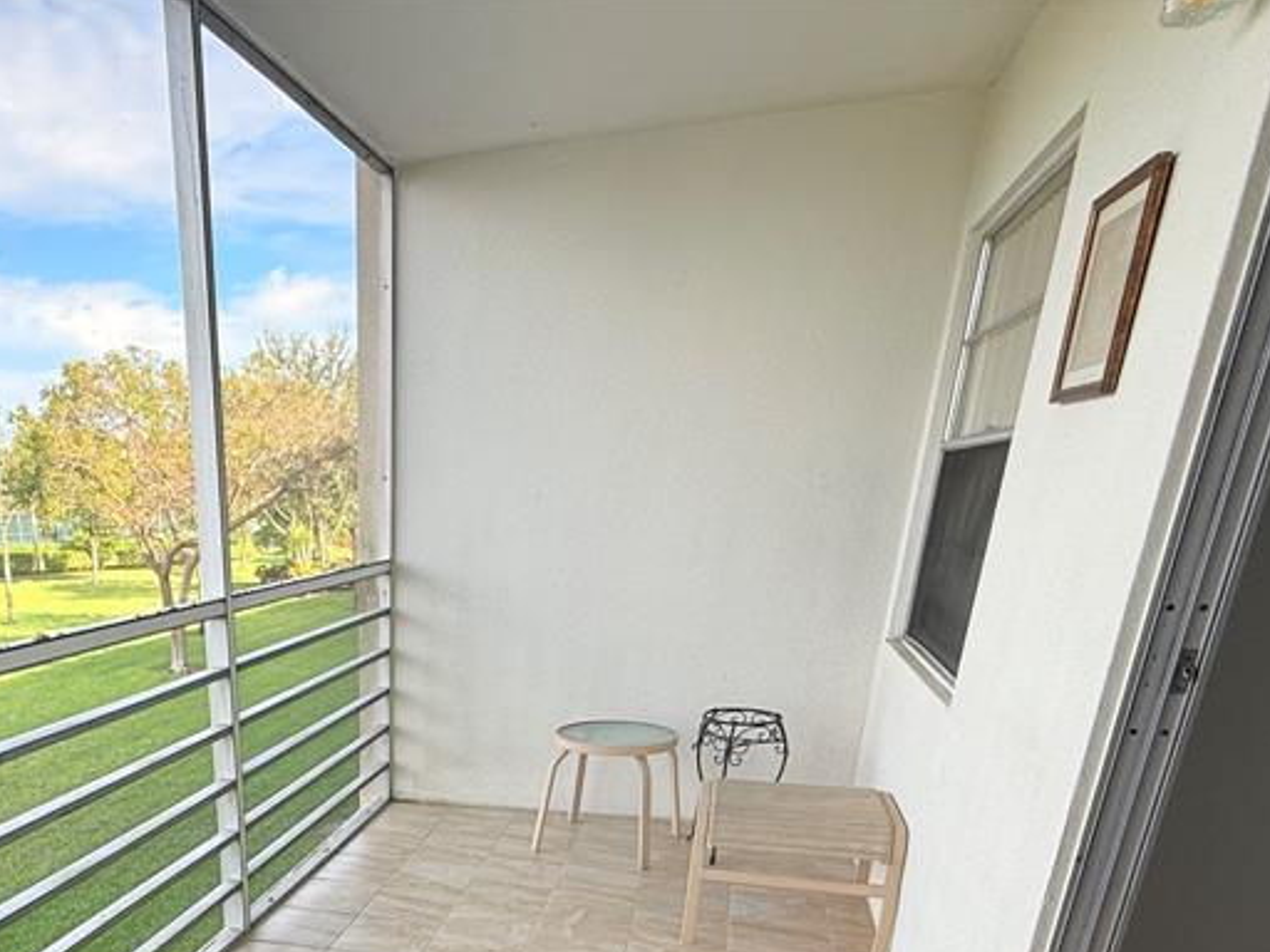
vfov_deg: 43.0
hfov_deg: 60.3
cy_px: 945
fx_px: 1027
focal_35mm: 28
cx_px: 330
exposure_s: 1/210
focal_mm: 2.22
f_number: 2.2
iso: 50
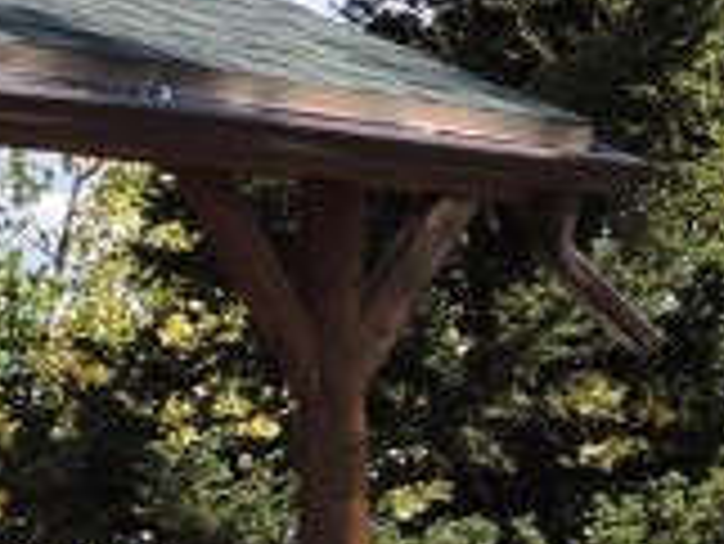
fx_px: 5714
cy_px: 827
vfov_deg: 5.4
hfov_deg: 7.0
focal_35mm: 273
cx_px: 1547
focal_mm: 7.7
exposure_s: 1/640
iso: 100
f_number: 3.4
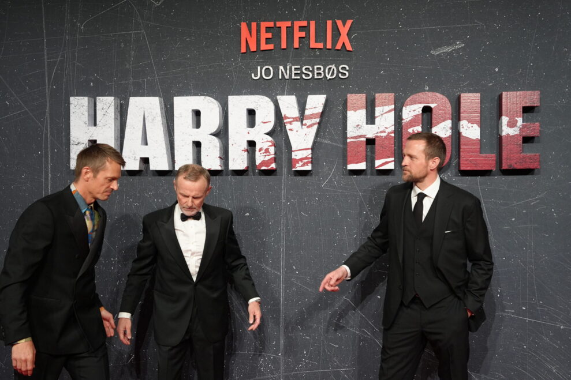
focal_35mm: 43
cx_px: 286
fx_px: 682
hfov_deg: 45.4
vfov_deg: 31.2
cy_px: 190
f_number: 4
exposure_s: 1/160
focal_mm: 43
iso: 3200
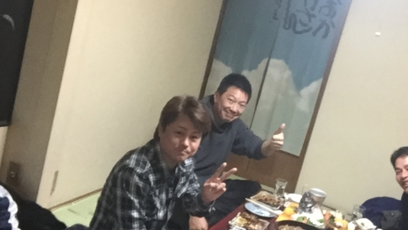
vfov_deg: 22.2
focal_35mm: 54
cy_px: 131
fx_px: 584
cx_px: 259
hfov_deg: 38.2
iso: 200
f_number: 2.2
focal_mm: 2.65
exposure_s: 1/30
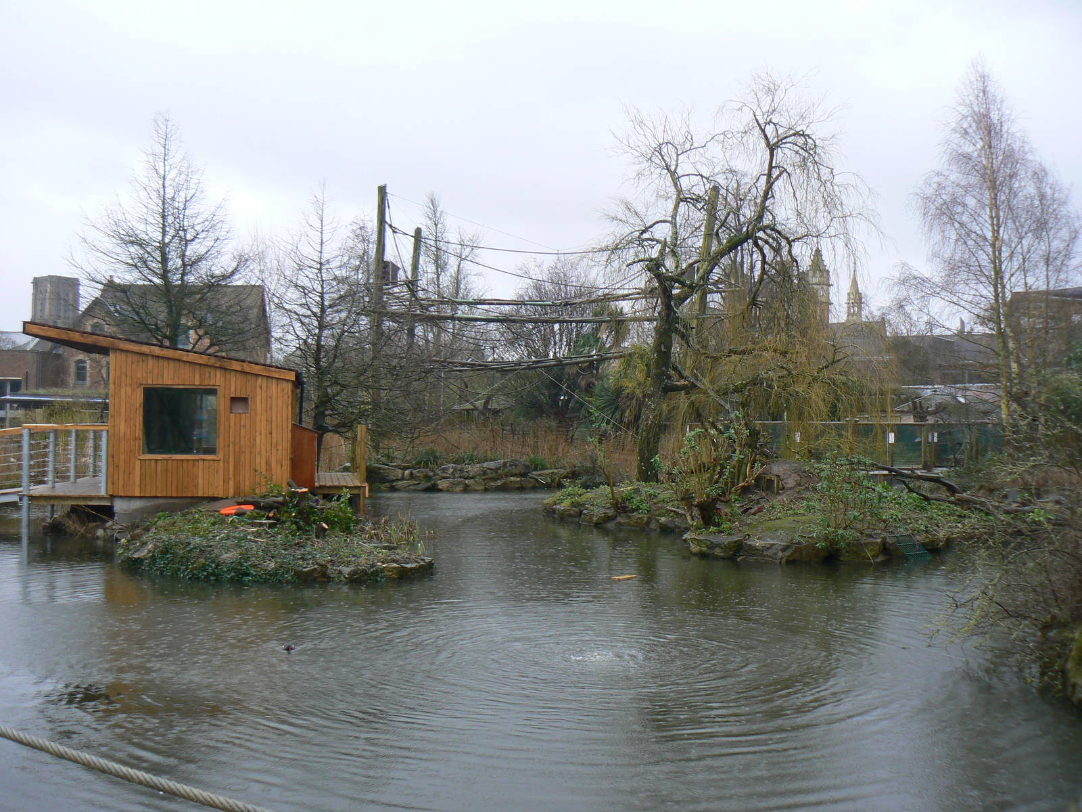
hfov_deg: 51.4
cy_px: 406
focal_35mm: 36
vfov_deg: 39.7
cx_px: 541
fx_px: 1125
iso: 80
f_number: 2.8
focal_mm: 6
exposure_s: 1/40
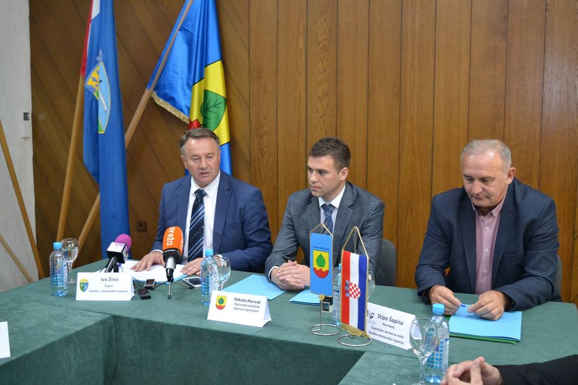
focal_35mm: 39
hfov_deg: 49.5
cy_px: 192
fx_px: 626
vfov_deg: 34.2
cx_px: 289
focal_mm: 26
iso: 1800
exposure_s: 1/60
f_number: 4
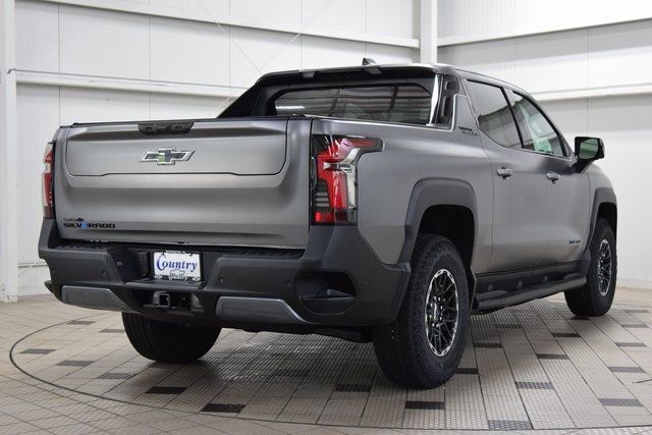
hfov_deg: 35.0
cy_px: 218
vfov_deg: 23.8
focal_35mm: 57
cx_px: 326
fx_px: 1033
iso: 1600
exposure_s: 1/60
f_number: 5.6
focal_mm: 38
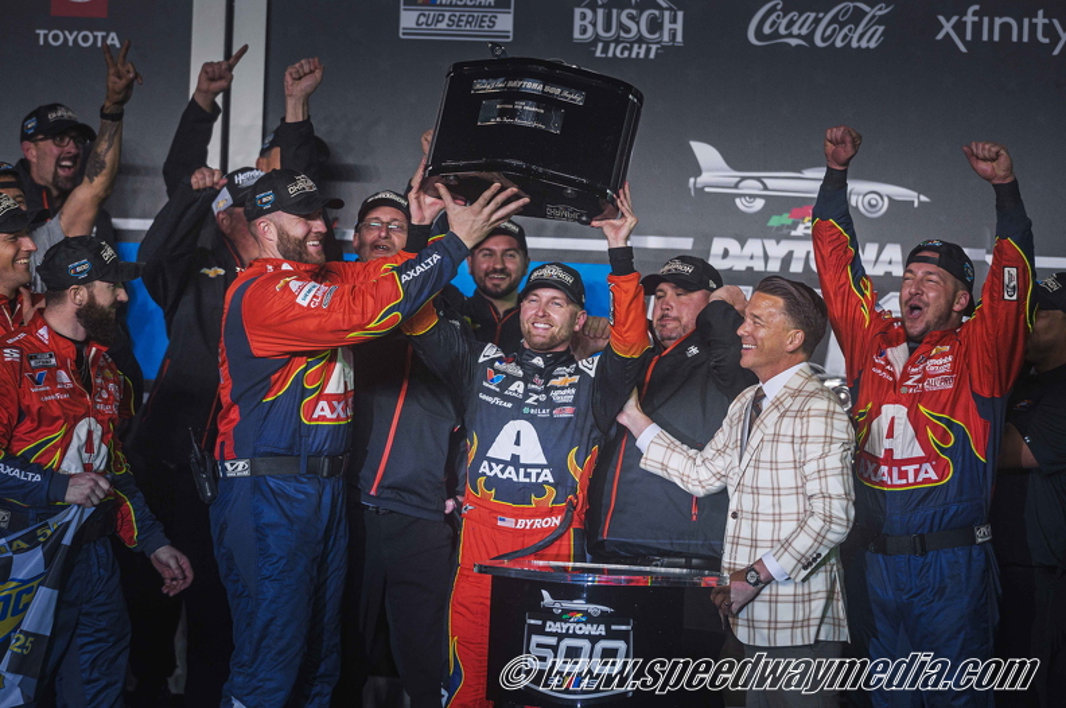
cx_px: 533
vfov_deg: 7.8
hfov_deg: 11.8
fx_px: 5176
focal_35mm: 175
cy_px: 354
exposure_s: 1/250
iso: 1250
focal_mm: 175
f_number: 2.8
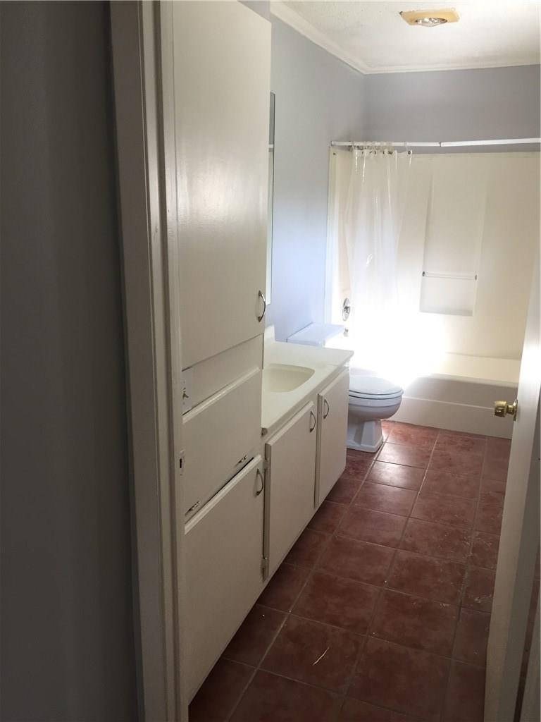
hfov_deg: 48.2
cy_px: 361
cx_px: 270
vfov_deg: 61.7
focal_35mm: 29
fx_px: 604
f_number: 2.2
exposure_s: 1/30
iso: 40
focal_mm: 4.15
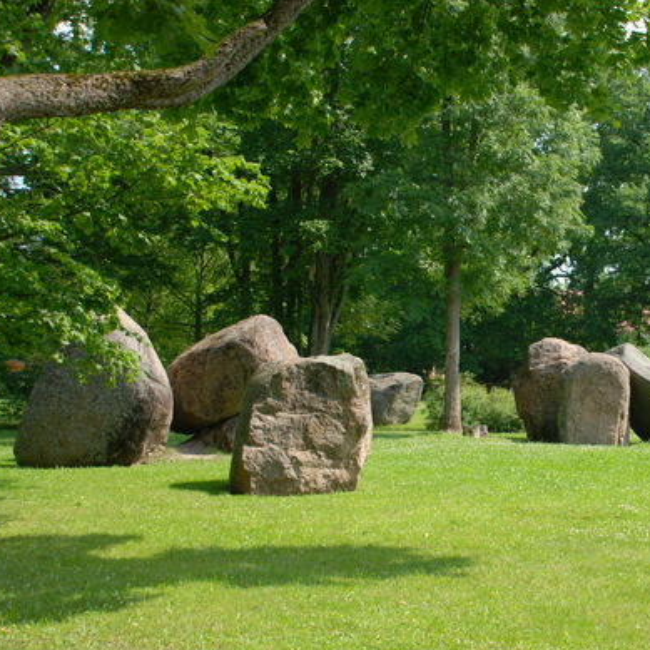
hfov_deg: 23.3
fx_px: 1546
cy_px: 347
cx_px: 551
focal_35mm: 73
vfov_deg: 23.7
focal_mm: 31
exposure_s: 1/200
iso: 100
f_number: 5.6
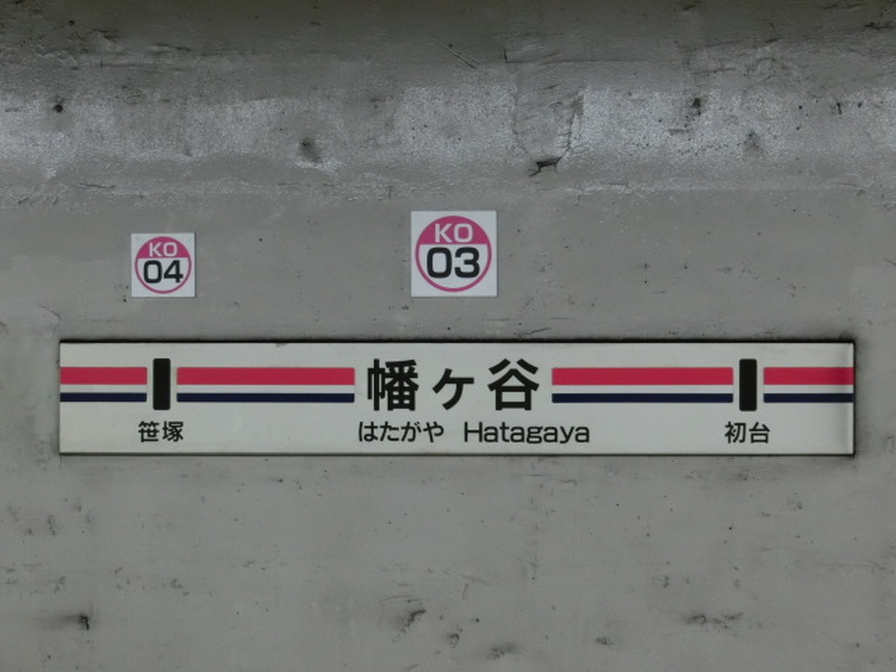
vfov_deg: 21.0
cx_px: 448
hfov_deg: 27.8
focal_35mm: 70
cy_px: 336
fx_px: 1812
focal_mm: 12.4
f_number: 5.2
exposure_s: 1/30
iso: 800
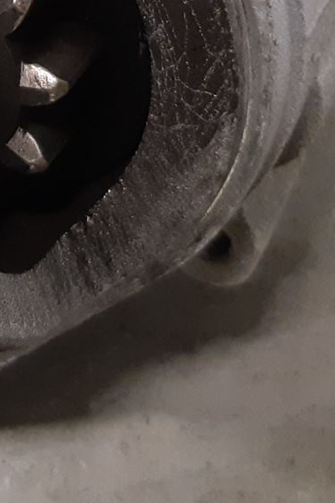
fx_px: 1367
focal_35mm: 98
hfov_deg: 13.4
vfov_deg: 19.7
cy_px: -84
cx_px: -127
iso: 250
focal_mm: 3.93
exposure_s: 1/50
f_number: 1.7
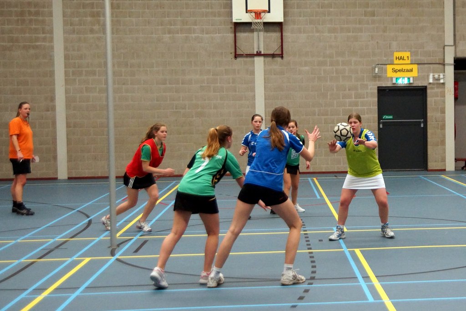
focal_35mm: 42
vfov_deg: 31.9
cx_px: 233
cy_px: 156
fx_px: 544
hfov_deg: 46.4
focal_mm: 28
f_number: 2.8
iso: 1600
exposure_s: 1/320
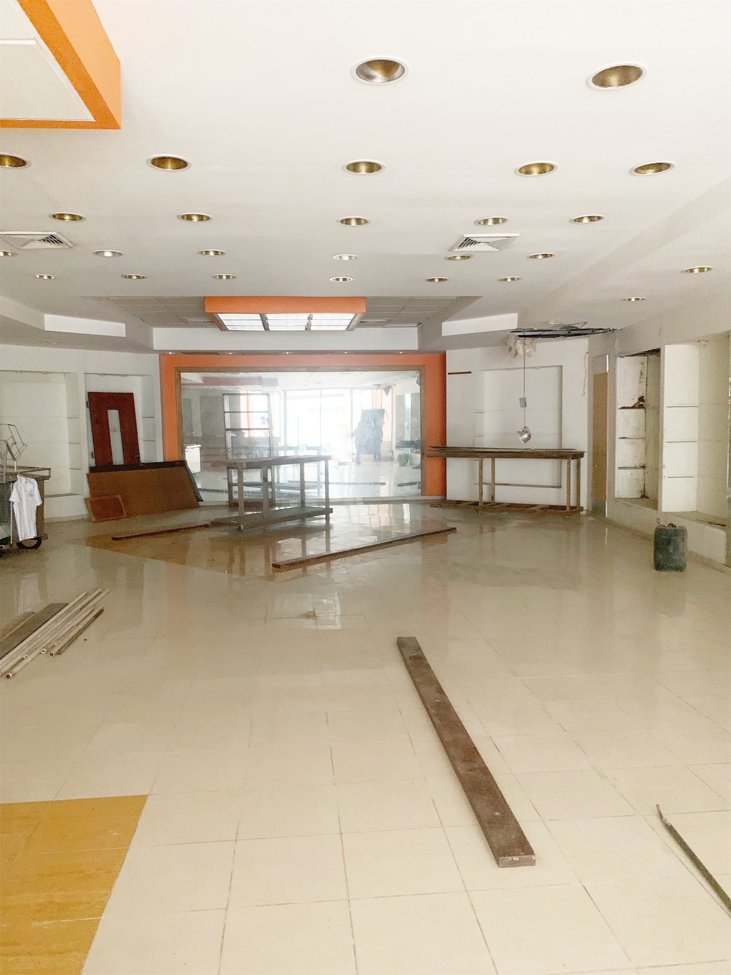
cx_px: 366
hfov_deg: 53.1
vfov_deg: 67.3
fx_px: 732
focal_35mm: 26
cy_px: 488
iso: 500
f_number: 1.8
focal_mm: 4.25
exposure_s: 1/30
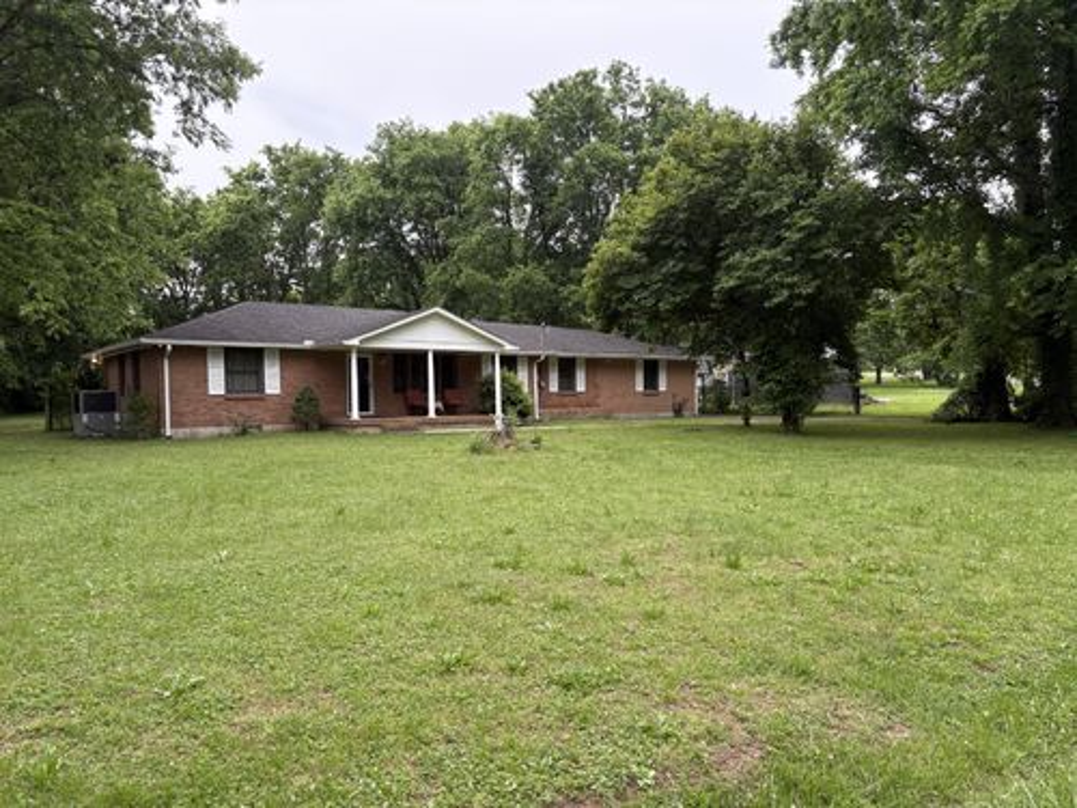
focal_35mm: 26
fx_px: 809
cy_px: 404
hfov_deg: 67.3
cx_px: 538
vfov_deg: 53.1
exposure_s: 1/157
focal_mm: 5.96
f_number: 1.6
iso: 80
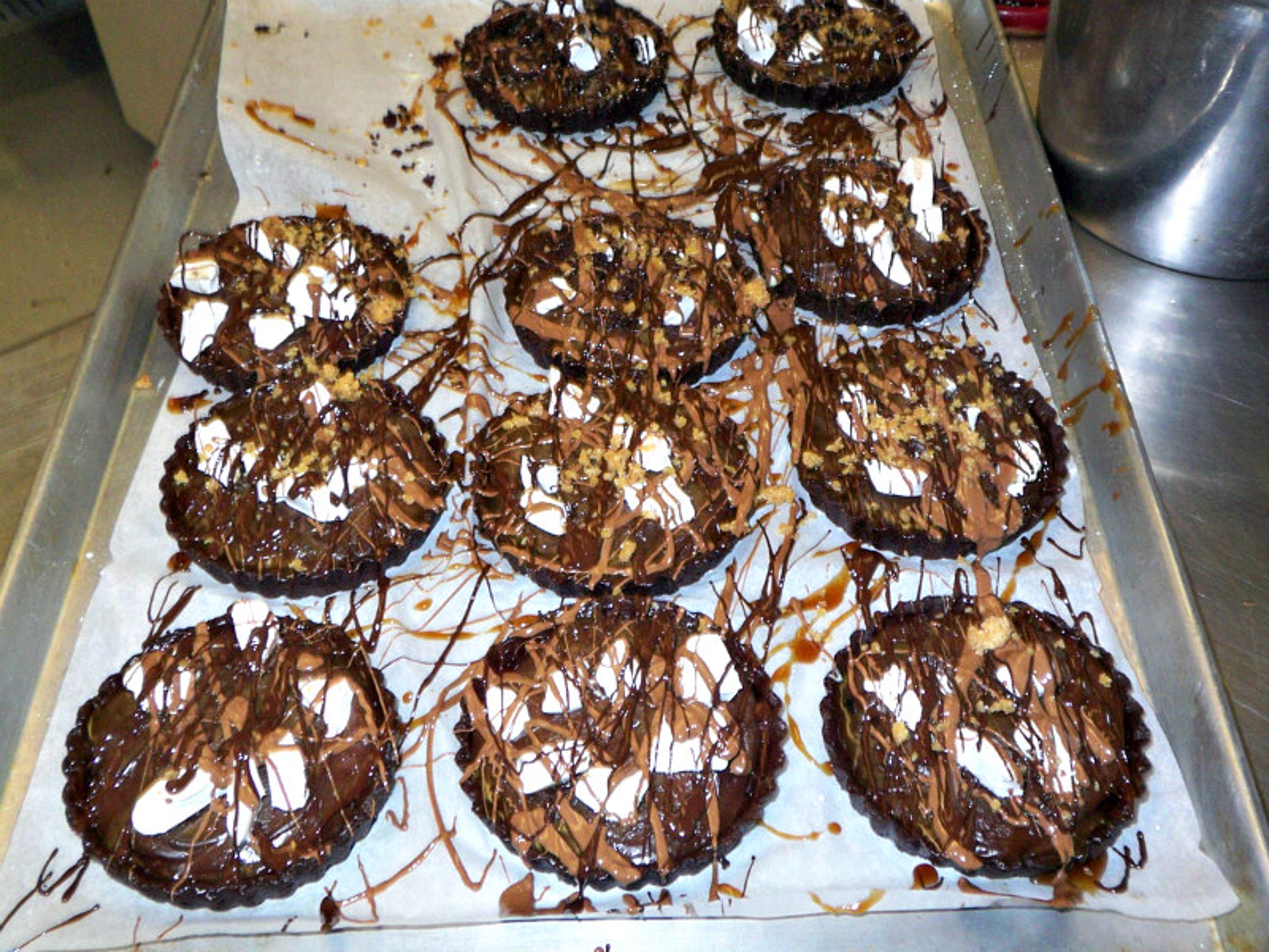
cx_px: 634
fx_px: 1430
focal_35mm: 39
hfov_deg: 47.9
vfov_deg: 36.8
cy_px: 476
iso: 125
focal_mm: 6.4
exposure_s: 1/60
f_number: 3.9
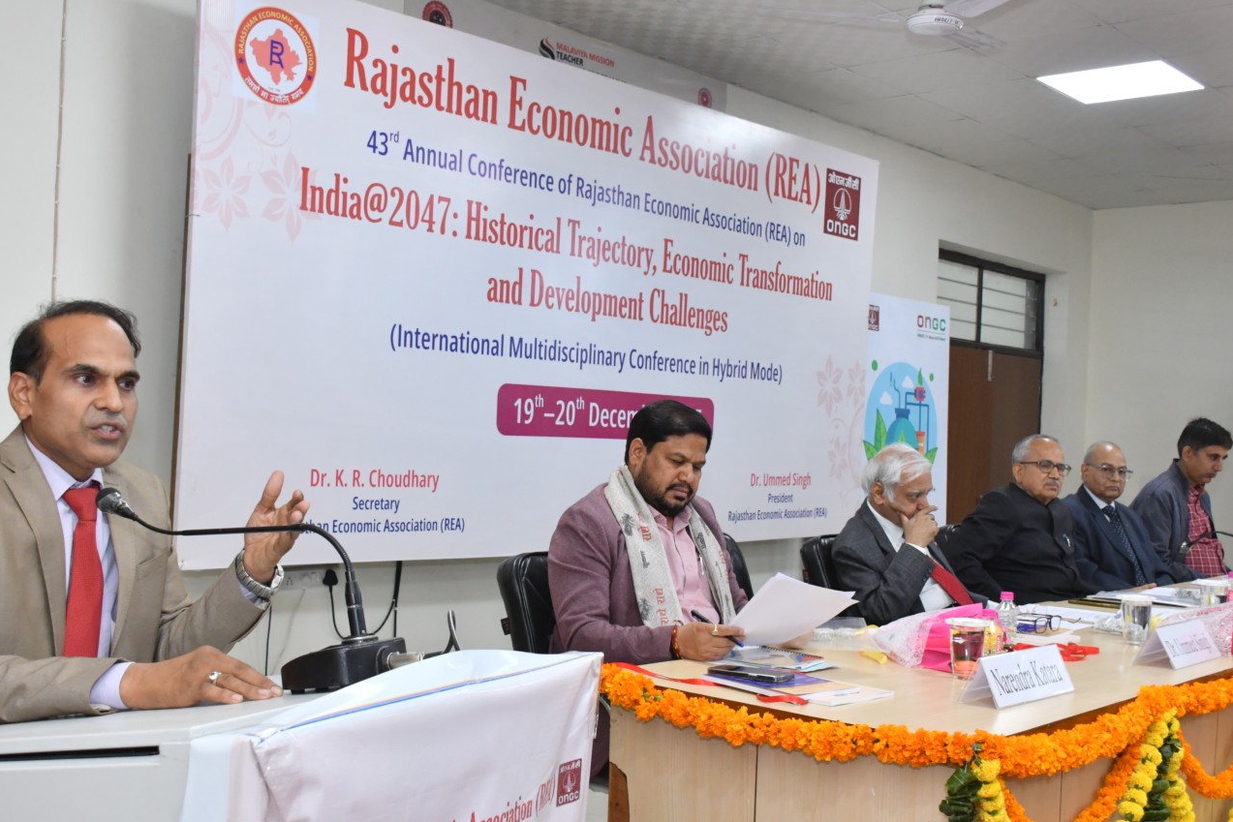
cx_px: 604
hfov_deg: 46.4
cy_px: 431
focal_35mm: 42
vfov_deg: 31.9
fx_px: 1439
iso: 1250
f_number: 5.6
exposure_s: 1/125
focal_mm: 22
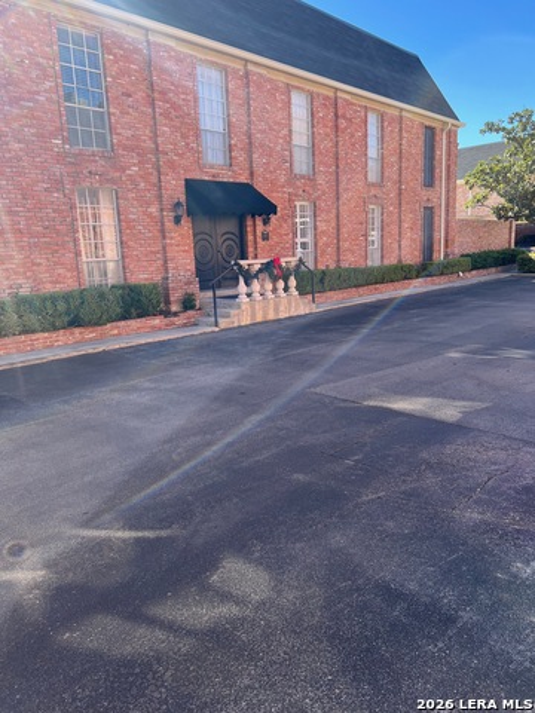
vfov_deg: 67.3
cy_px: 356
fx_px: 536
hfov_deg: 53.1
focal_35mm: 26
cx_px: 268
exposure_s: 1/797
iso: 50
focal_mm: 5.7
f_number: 1.5
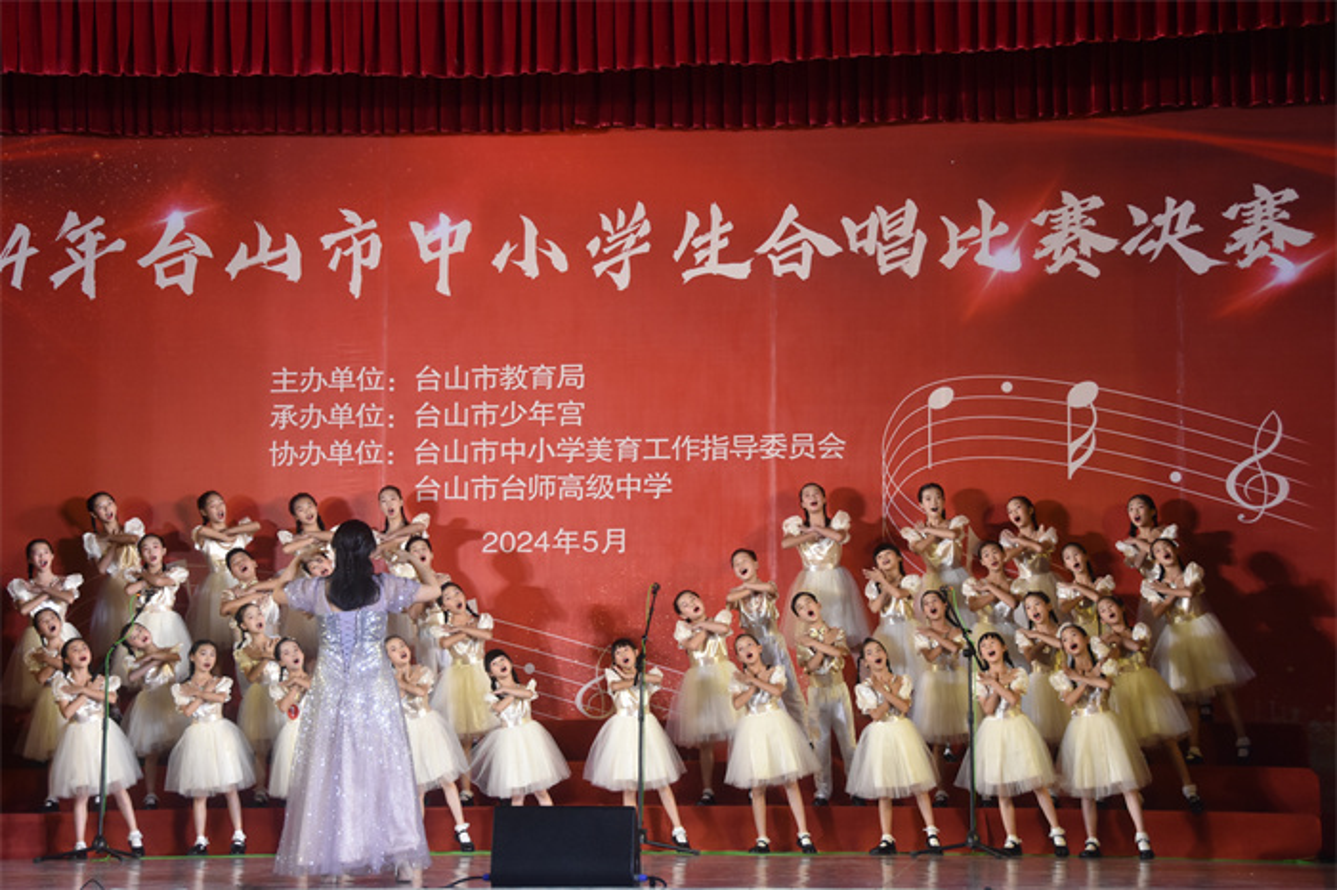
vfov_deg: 17.5
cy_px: 445
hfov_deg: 26.0
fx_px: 2895
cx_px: 668
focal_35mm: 78
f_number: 7.1
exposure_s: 1/100
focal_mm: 52
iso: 1000
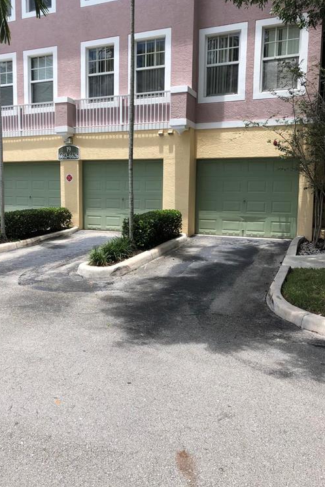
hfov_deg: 43.5
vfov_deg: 61.9
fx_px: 406
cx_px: 138
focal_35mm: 30
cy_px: 239
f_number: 1.8
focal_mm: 4
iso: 20
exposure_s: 1/1372
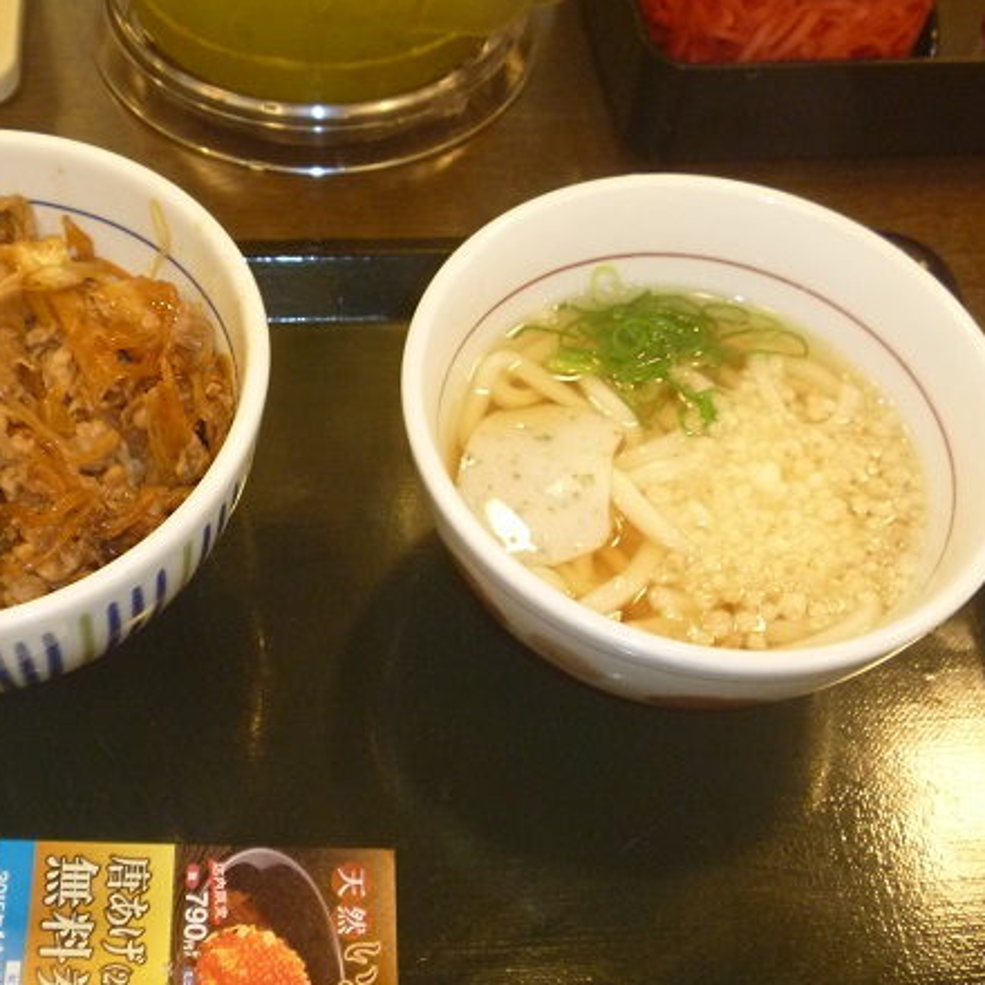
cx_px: 327
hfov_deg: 37.1
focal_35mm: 45
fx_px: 1449
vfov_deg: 37.6
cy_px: 492
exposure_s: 1/30
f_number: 3.5
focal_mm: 6.3
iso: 320
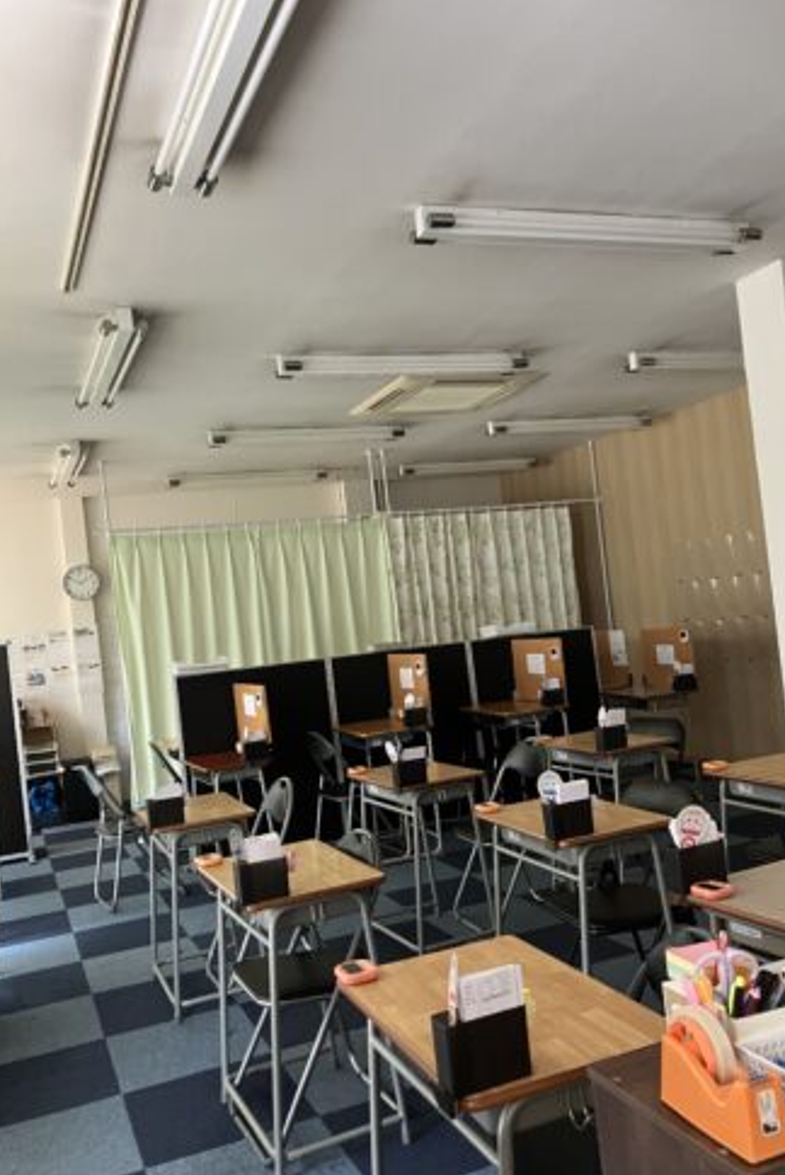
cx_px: 369
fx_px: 980
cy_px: 601
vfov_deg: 61.9
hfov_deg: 43.6
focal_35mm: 30
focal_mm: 3.99
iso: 200
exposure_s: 1/60
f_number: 1.8
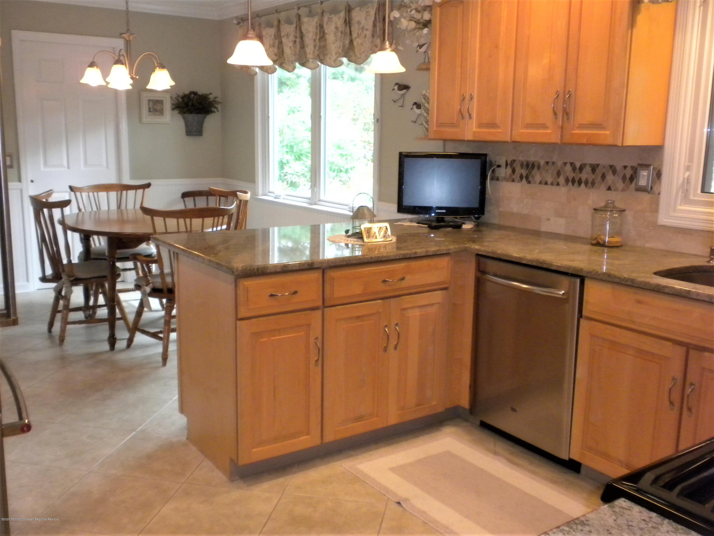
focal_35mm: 37
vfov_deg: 38.7
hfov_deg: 50.1
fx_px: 763
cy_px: 268
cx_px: 357
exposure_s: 1/30
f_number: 3.5
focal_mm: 6.6
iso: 400
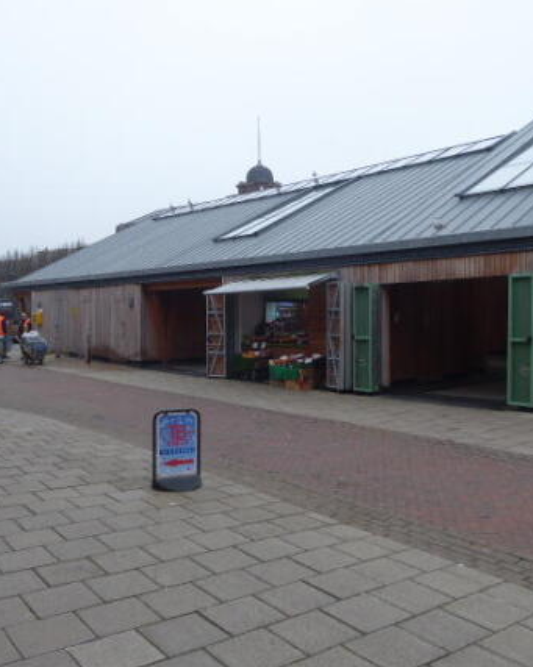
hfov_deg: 45.7
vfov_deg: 55.7
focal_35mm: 32
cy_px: 337
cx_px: 248
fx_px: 632
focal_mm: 4.3
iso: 80
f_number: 3.3
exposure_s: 1/200
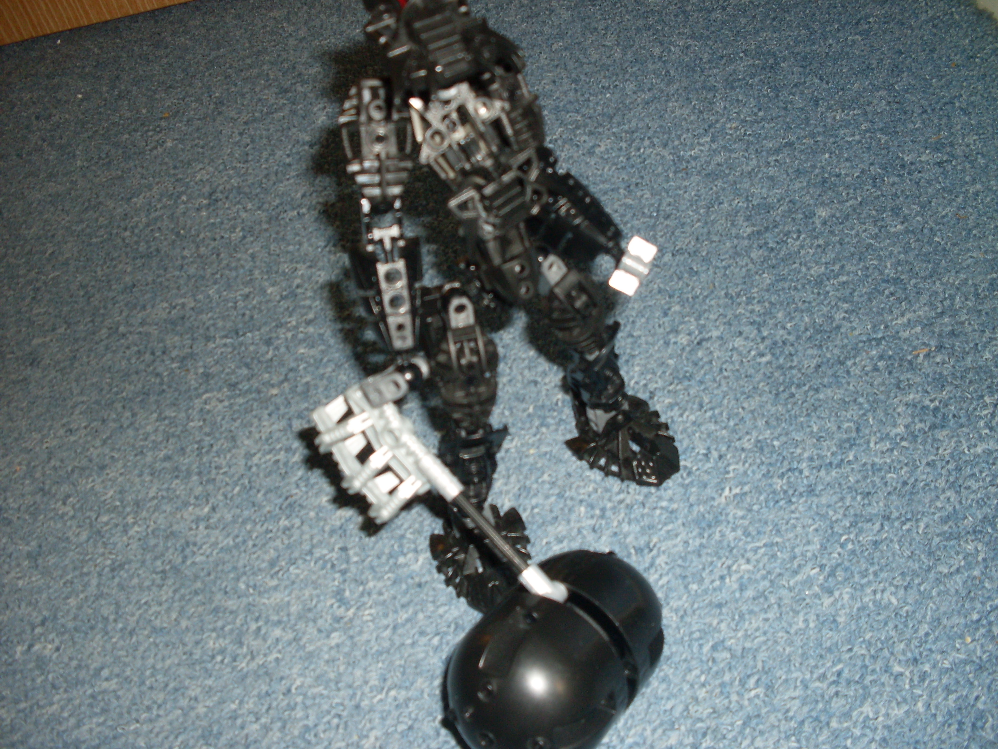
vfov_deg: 37.7
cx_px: 499
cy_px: 374
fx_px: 1096
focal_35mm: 38
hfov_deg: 49.0
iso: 100
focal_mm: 6.3
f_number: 2.8
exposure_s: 1/45
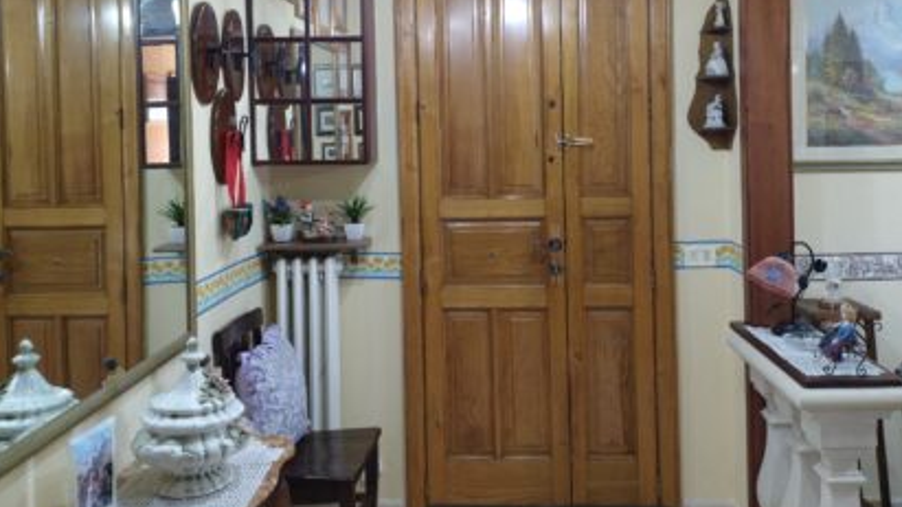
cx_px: 452
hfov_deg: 58.0
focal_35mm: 34
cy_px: 148
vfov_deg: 34.1
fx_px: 813
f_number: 1.7
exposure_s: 1/40
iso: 1150
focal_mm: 4.71
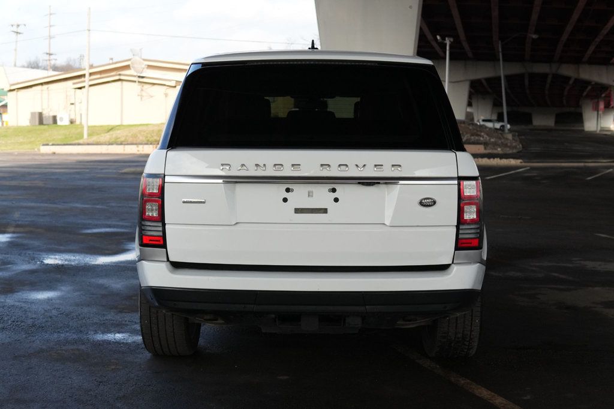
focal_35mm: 45
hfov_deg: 43.6
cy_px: 204
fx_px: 767
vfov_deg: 29.8
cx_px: 307
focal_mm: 30
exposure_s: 1/160
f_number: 3.5
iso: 1600
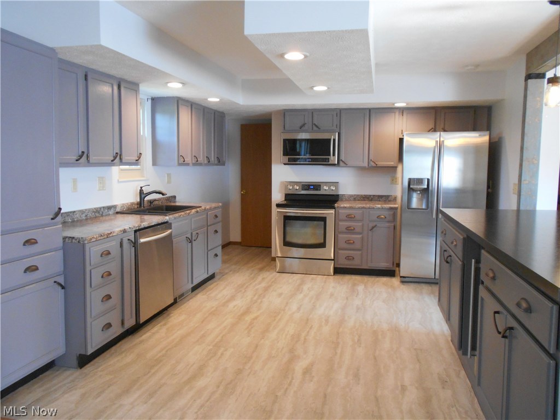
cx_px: 280
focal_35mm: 26
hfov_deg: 67.3
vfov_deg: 53.1
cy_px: 210
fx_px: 421
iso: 360
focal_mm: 4.6
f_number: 3.2
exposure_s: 1/30
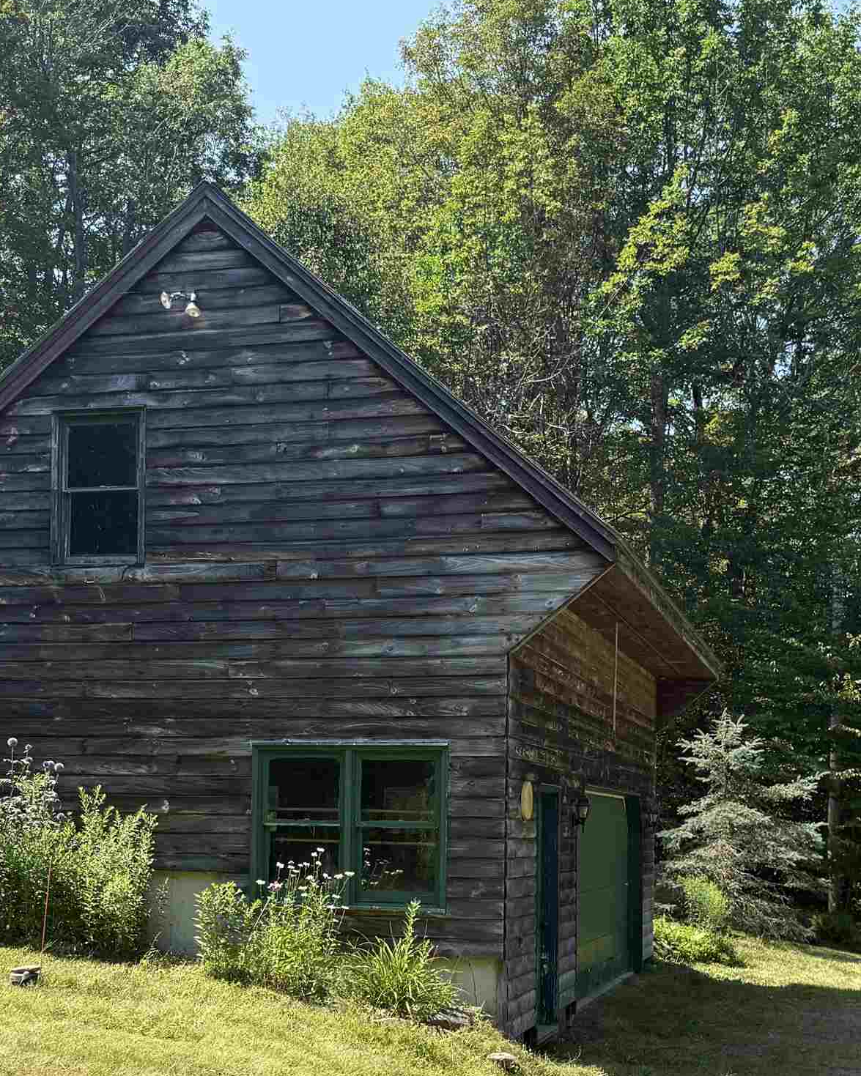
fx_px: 1561
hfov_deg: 30.8
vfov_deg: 37.3
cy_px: 786
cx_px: 404
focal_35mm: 49
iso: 80
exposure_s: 1/1653
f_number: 1.78
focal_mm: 6.76
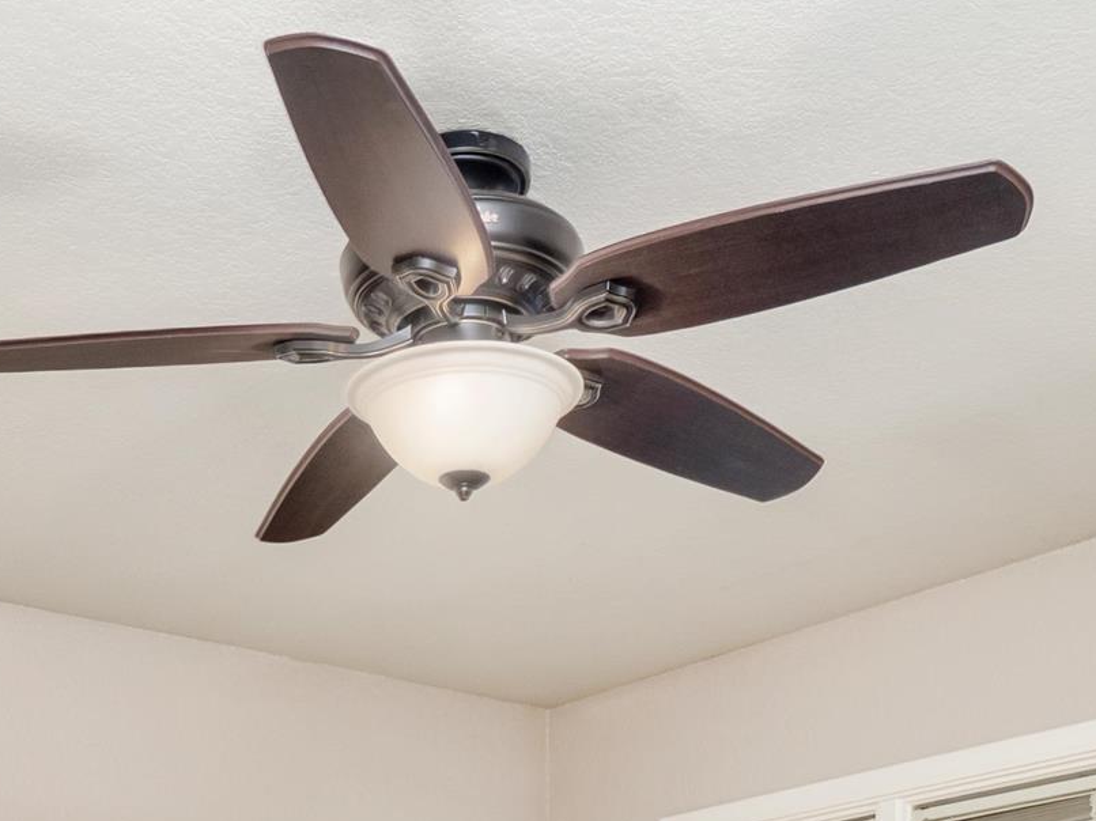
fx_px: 1741
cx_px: 371
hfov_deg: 34.6
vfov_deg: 21.6
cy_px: 1274
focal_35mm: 55
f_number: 8
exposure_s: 2
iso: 320
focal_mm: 10
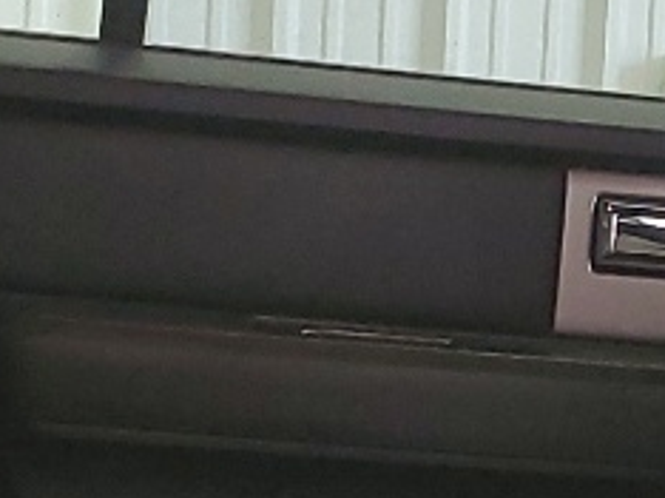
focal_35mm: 178
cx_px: 719
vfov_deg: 8.3
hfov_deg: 11.0
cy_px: 447
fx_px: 3416
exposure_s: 1/60.2
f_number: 1.5
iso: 185
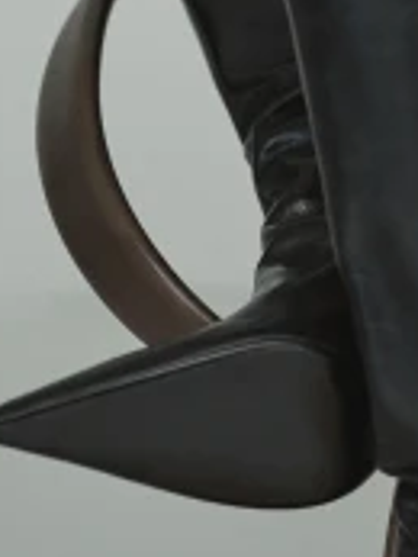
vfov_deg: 11.4
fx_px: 2621
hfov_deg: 8.8
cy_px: -377
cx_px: 672
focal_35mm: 163
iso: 800
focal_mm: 55
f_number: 3.2
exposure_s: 1/200
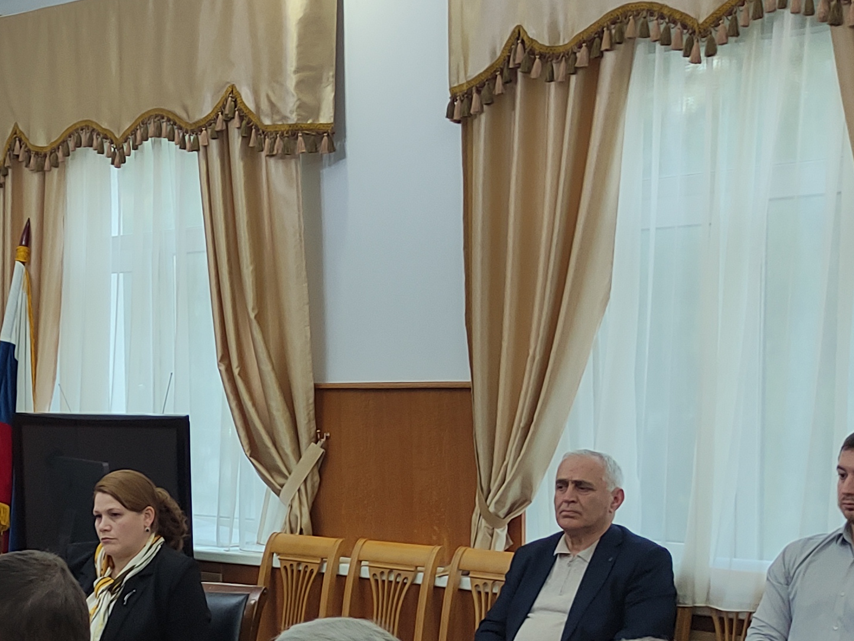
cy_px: 583
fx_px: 1974
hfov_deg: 23.2
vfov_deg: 18.1
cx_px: -30
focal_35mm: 80
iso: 306
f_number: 1.89
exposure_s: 1/33
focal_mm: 5.43
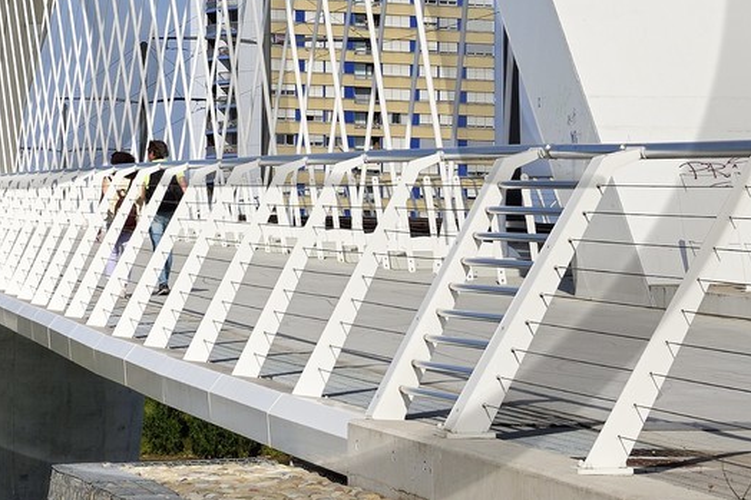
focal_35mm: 171
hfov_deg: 12.0
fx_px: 3566
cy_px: -46
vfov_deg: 8.0
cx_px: 191
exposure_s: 1/500
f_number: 13
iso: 200
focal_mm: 56
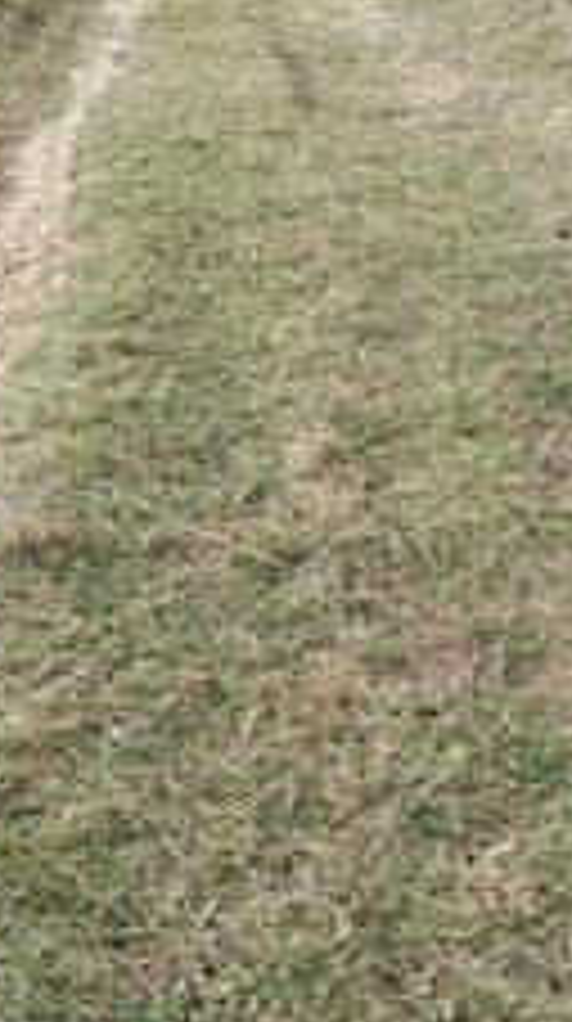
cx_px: 284
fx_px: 1354
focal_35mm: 50
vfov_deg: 41.4
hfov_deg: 23.9
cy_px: 531
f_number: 1.8
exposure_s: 1/172
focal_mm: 4.75
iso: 100
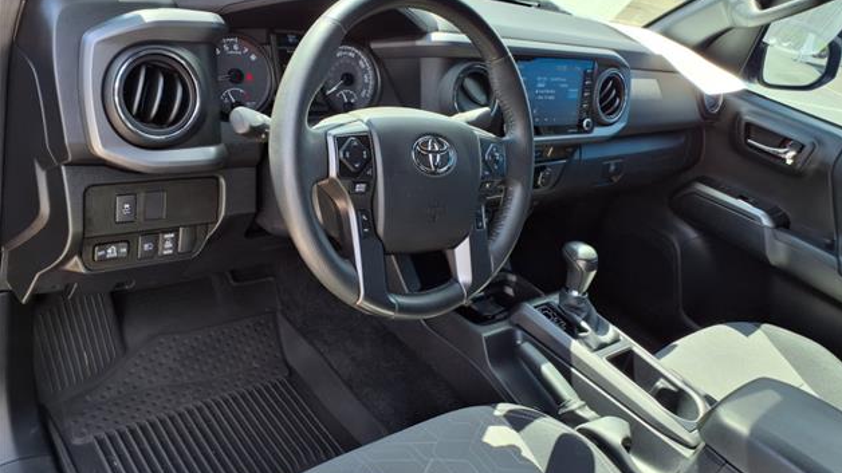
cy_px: 208
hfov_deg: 64.3
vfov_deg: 38.9
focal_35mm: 30
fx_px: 670
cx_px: 426
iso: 40
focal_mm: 3.58
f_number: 1.9
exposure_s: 1/159
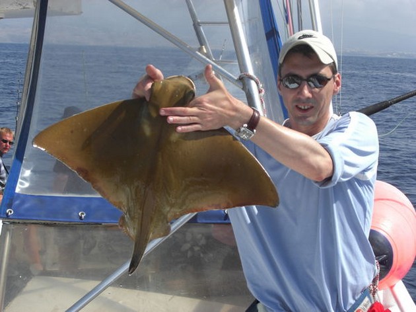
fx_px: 817
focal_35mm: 68
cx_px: 208
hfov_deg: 28.6
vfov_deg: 21.6
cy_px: 156
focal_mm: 14.2
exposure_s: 1/500
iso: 80
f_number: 5.6
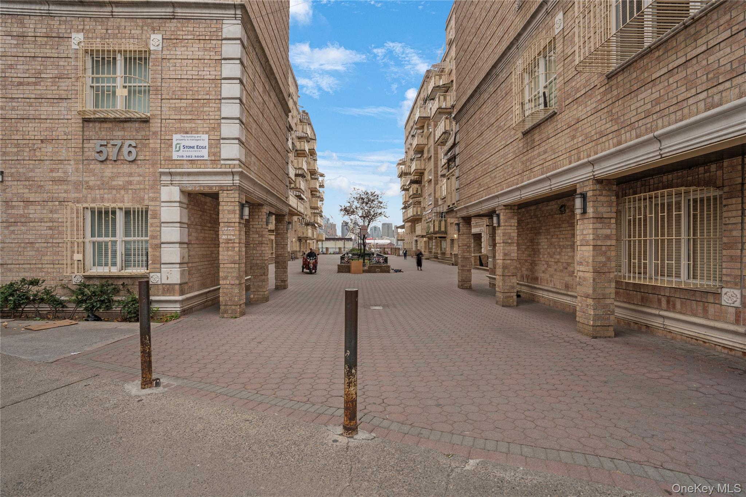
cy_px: 248
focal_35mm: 16
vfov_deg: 73.7
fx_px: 332
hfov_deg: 96.7
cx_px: 373
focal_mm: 16
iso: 100
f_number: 8
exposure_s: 1/15
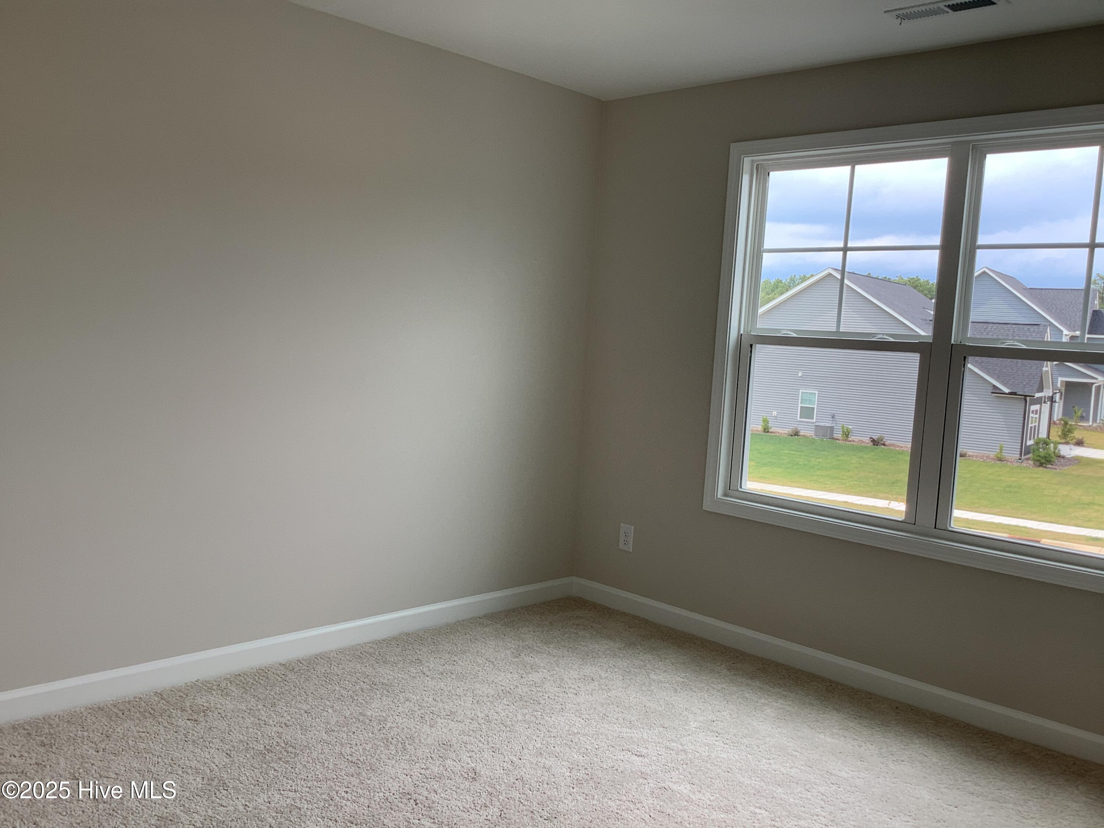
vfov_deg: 45.4
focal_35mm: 31
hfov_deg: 58.4
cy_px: 414
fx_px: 989
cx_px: 552
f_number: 2.4
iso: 25
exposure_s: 1/121
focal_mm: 3.3
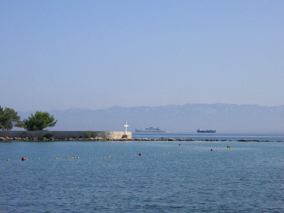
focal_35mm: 99
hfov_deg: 19.8
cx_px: 142
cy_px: 106
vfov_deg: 14.9
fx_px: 812
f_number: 5
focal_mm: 16.4
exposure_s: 1/750
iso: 50
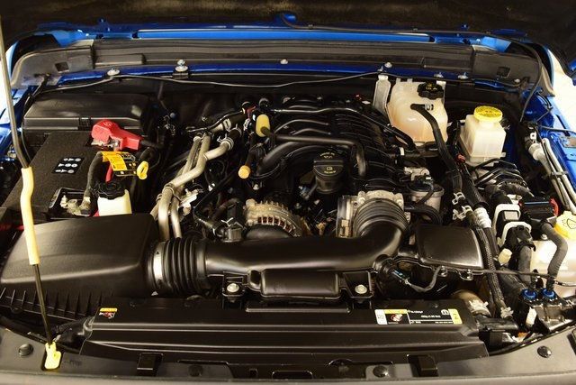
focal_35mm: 36
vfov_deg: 36.9
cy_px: 192
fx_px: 576
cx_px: 288
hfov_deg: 53.1
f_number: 5
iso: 1600
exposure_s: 1/15
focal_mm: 24
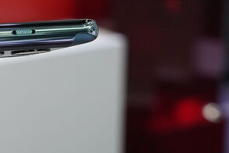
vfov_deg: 10.4
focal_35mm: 132
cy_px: 30
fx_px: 840
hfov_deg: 14.4
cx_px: -120
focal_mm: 41
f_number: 6.3
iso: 2500
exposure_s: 1/160
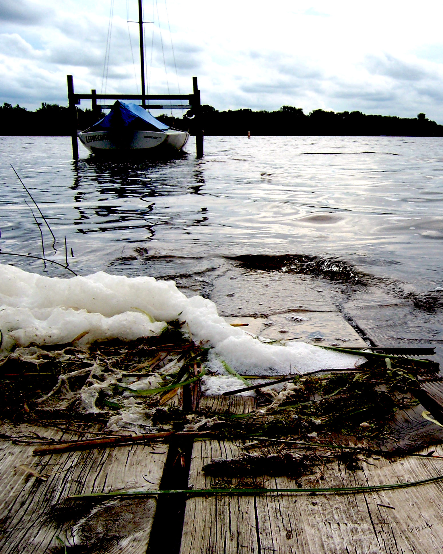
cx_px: 364
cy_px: 277
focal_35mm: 43
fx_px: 705
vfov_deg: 42.9
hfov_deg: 33.7
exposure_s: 1/1000
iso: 80
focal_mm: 5.5
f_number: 4
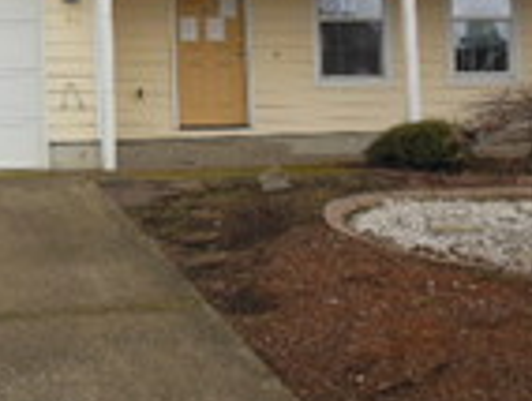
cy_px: 101
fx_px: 939
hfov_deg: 31.0
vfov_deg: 23.8
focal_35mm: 61
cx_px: 124
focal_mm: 4.5
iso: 125
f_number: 3.2
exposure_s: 1/250
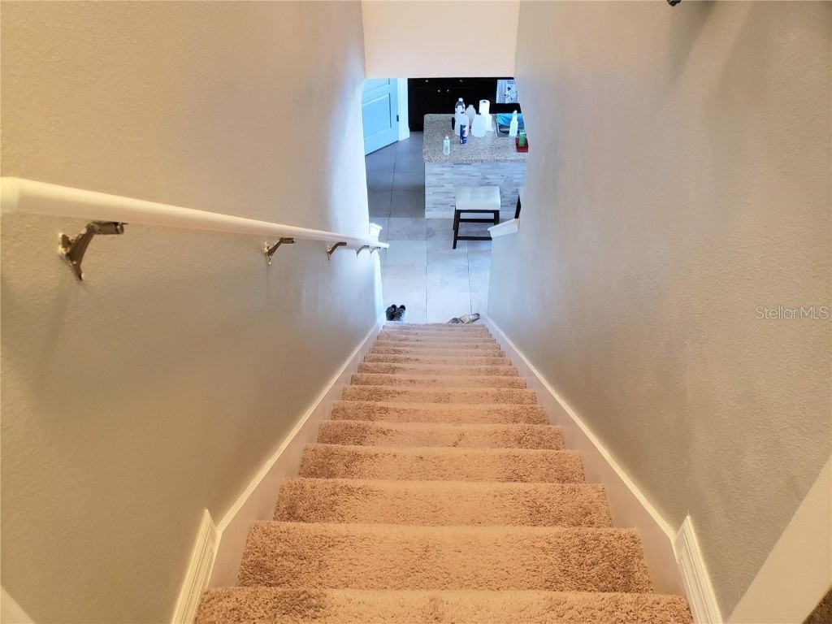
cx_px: 416
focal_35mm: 26
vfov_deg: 53.1
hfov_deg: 67.3
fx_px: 625
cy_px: 312
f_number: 1.5
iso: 250
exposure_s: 1/12
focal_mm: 4.3
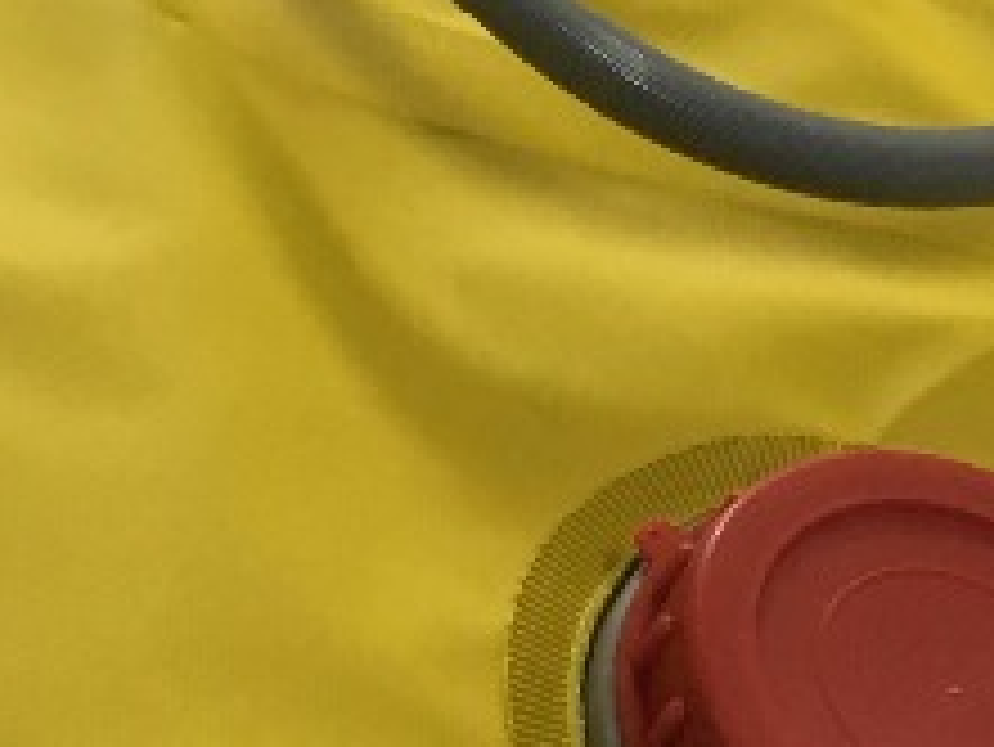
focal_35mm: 131
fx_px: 3764
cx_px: 481
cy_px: 1125
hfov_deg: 15.0
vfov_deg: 10.9
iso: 100
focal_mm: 4.15
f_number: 2.2
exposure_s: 1/33
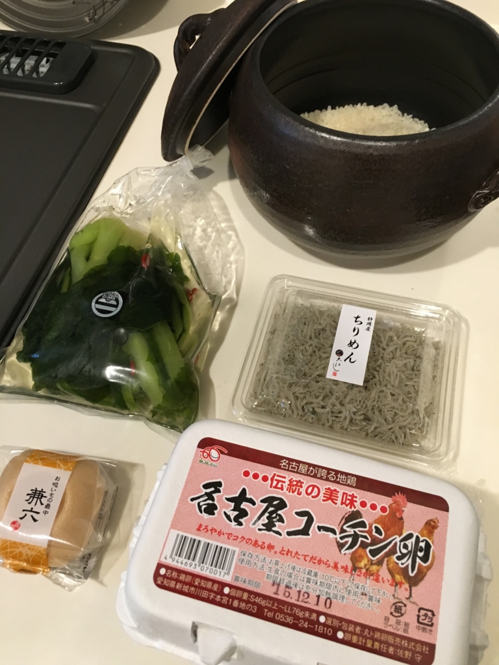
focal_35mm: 29
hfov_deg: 48.2
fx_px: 557
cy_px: 332
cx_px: 250
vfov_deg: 61.7
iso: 200
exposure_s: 1/24
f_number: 2.2
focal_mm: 4.15
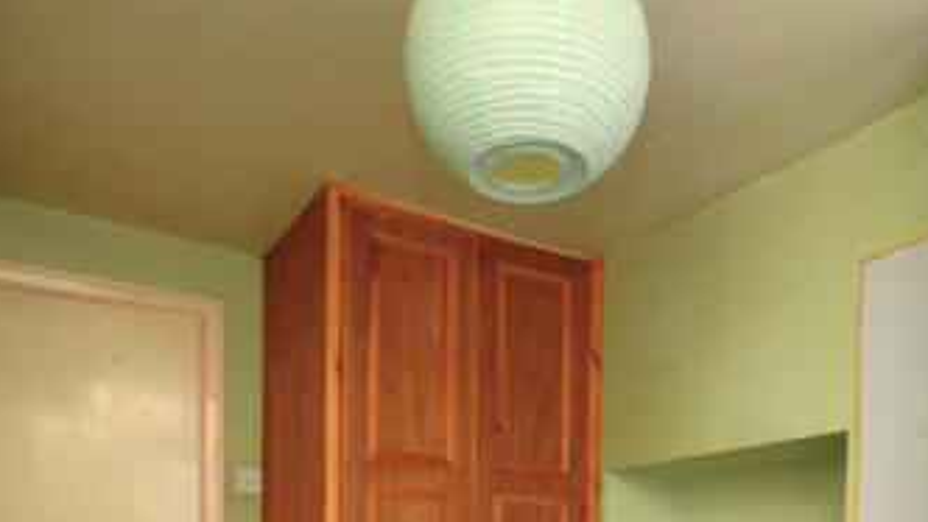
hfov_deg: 62.3
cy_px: 600
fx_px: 763
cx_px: 537
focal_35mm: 31
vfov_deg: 32.4
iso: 800
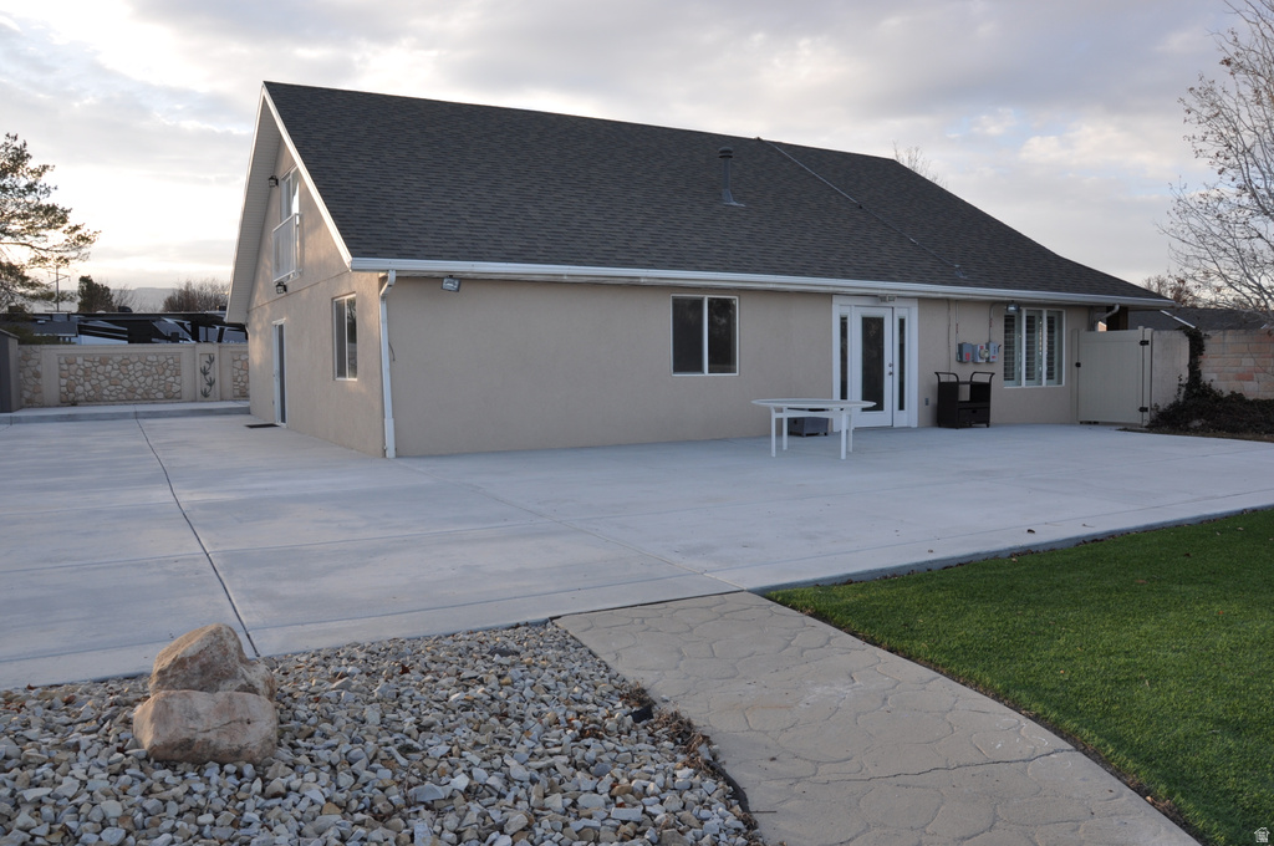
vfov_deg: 47.8
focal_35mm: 27
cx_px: 637
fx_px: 954
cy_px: 423
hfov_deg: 67.4
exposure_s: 1/100
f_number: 10
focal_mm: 18
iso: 200
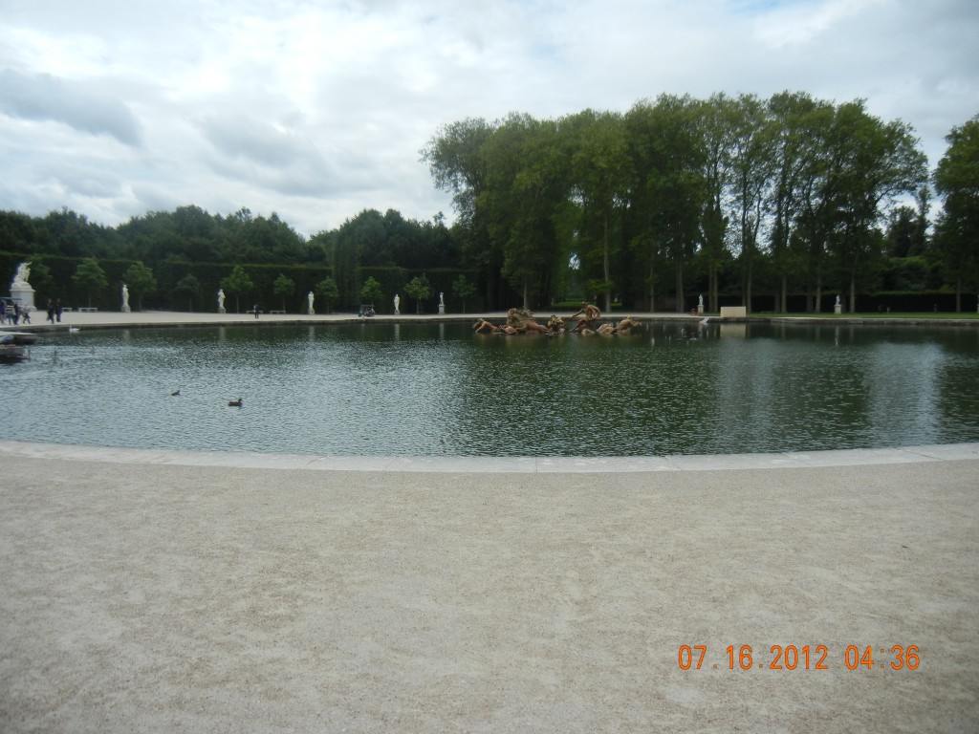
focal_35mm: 30
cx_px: 490
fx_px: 848
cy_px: 367
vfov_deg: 46.8
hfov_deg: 60.0
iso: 160
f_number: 7
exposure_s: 1/379
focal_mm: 5.4
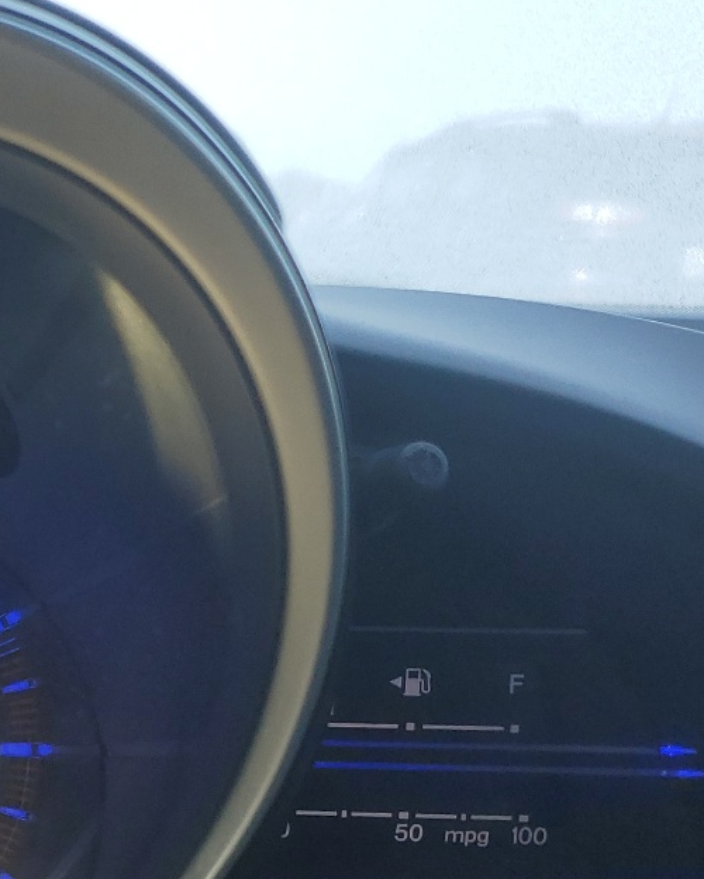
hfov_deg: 21.2
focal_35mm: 65
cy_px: 720
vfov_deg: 28.4
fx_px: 1693
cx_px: -222
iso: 50
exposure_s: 1/400
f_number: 1.5
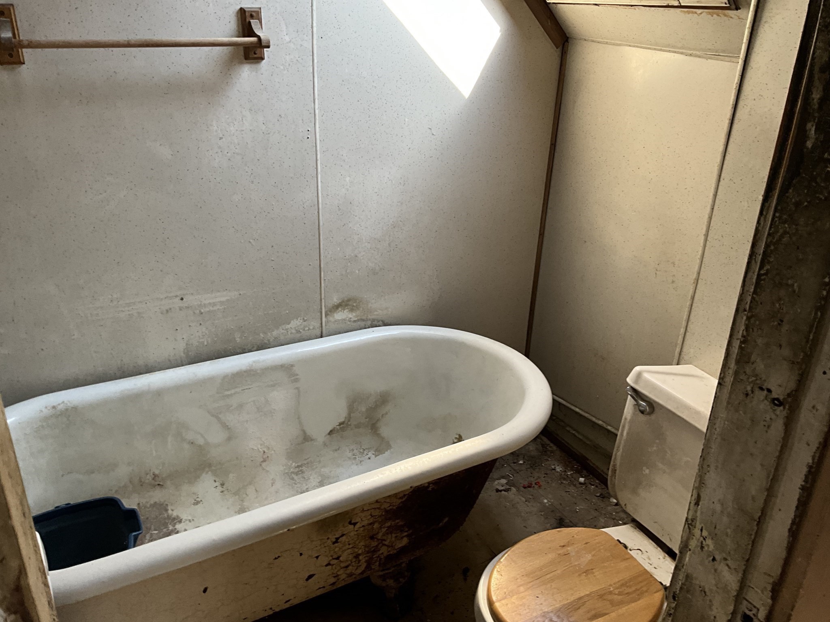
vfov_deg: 48.2
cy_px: 311
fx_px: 695
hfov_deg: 61.7
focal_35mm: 29
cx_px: 415
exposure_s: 1/122
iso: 64
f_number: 1.8
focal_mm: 3
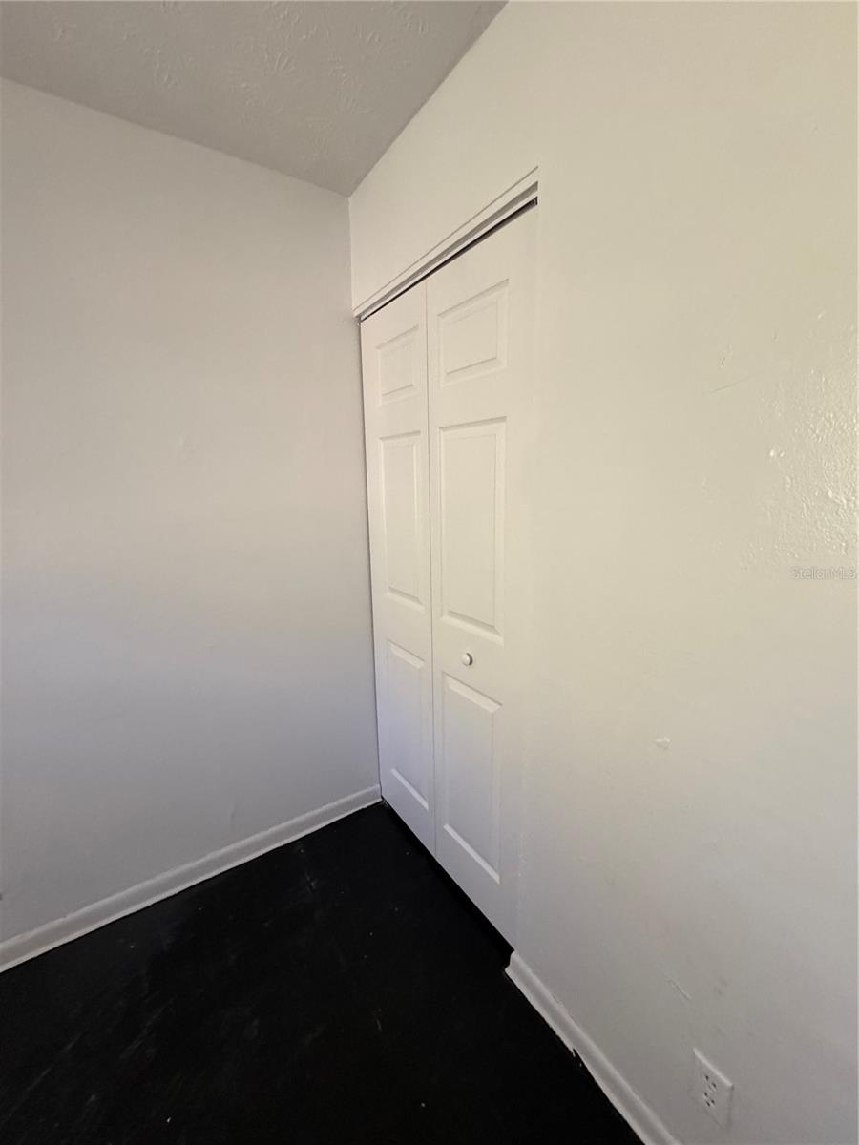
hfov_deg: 85.7
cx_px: 430
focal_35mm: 14
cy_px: 572
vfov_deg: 102.1
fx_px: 463
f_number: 2.2
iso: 320
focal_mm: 2.22
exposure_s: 1/61
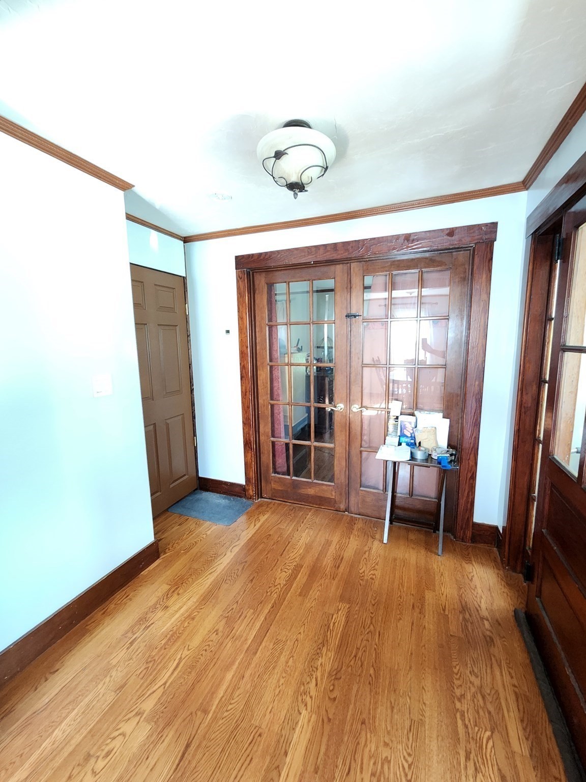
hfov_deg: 89.9
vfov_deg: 106.2
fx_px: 293
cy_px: 391
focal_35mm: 13
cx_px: 293
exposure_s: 1/24
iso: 640
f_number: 2.2
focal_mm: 2.2
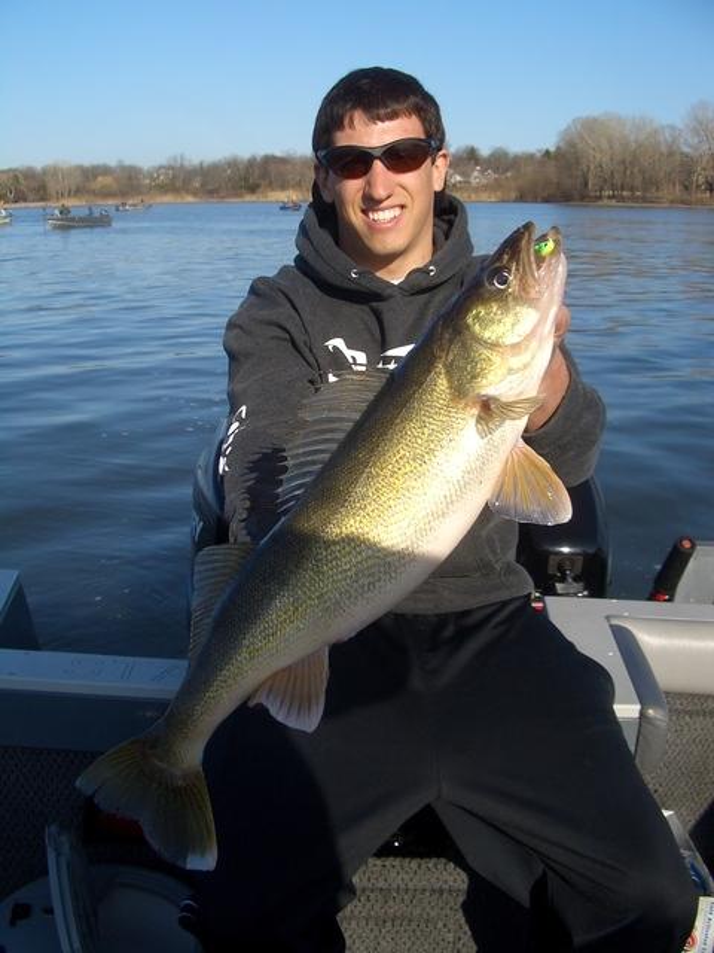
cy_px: 476
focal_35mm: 35
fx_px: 963
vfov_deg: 52.6
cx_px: 357
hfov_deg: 40.7
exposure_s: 1/500
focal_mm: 5.8
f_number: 4.3
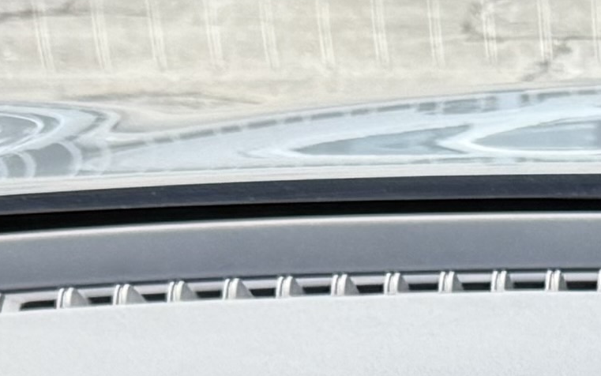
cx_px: 957
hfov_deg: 10.5
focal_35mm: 191
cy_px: 1141
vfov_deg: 6.3
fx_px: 3129
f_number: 1.78
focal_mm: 6.76
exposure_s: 1/206
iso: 64
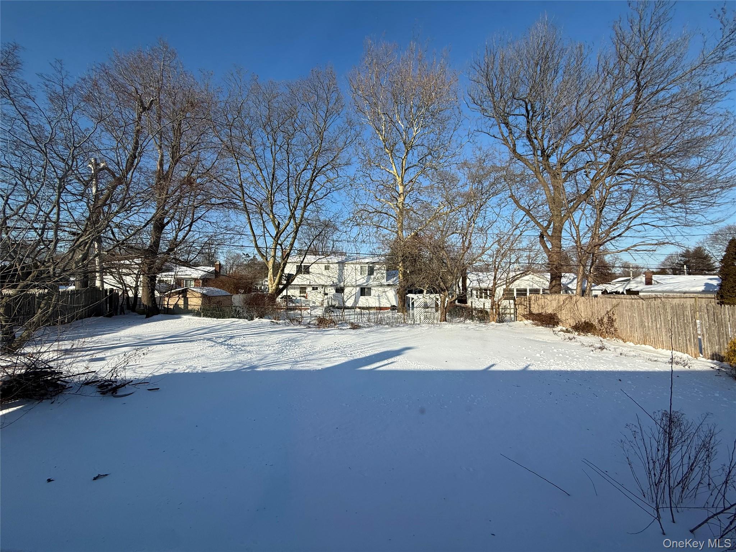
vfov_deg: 85.7
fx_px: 298
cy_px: 276
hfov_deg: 102.1
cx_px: 368
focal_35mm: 14
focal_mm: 2.22
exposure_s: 1/2165
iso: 50
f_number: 2.2
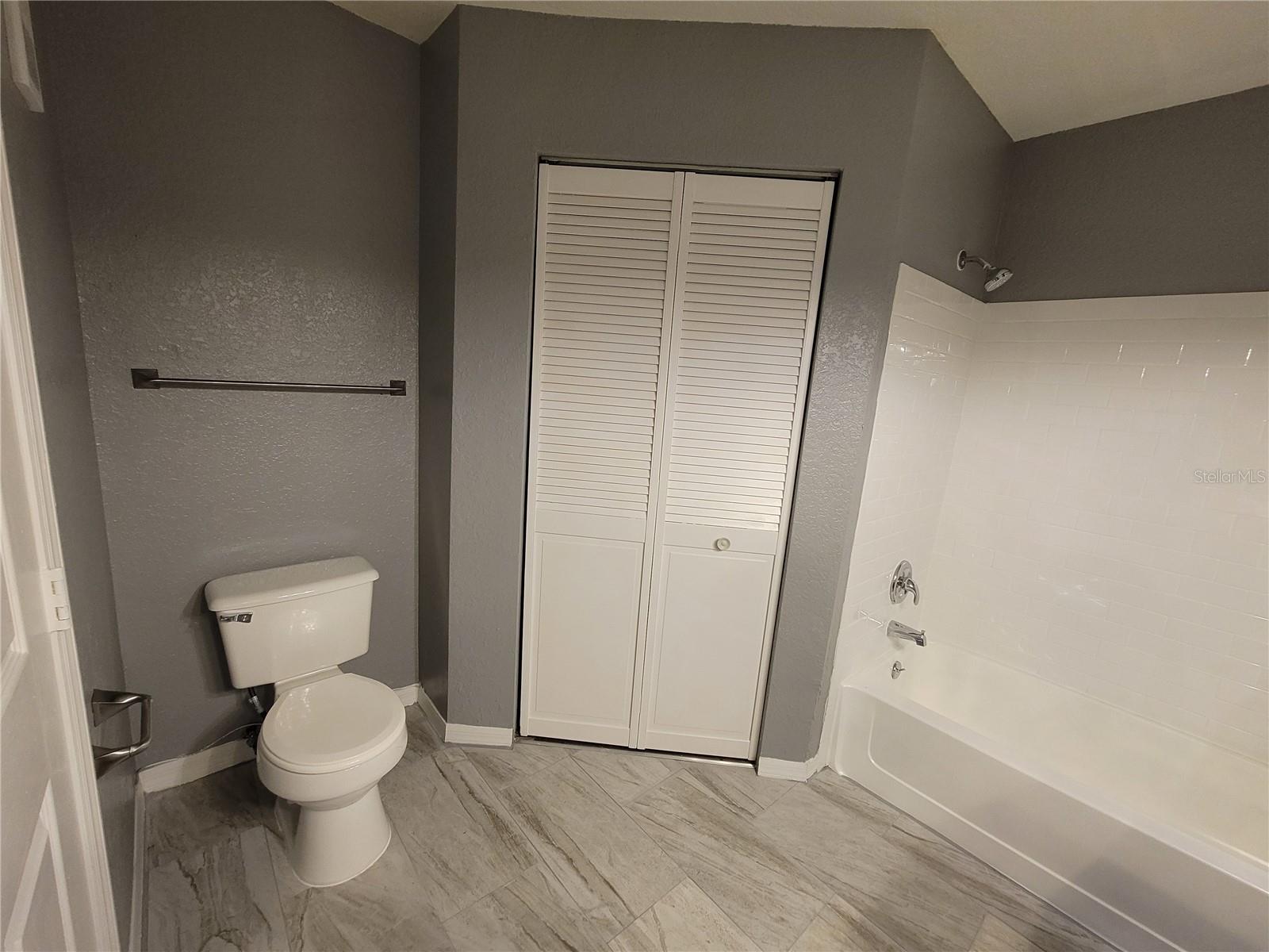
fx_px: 477
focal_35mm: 13
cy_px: 476
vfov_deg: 89.9
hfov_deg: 106.2
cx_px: 634
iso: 400
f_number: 2.2
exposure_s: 1/59
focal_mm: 2.2
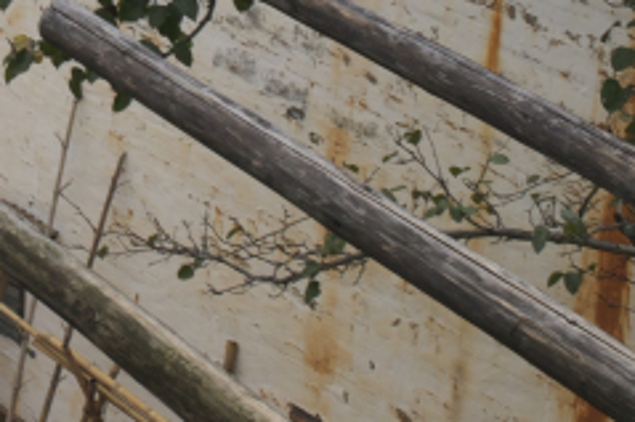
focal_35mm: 150
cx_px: -250
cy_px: -322
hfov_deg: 13.1
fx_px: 2644
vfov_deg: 8.8
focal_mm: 35
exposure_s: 1/30
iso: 400
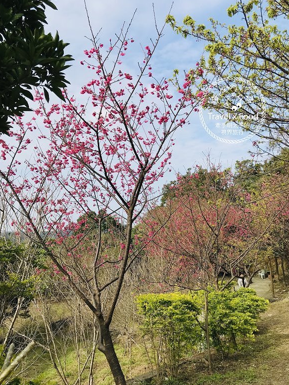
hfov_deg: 48.2
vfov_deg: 61.7
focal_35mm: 29
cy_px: 195
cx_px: 145
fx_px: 323
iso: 20
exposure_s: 1/1996
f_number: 1.8
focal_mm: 3.99
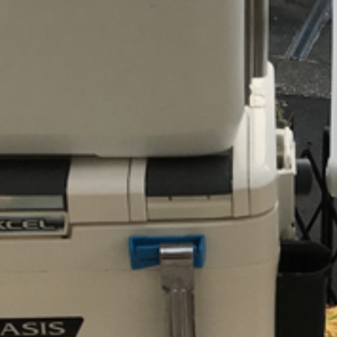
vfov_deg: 12.3
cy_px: 244
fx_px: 1564
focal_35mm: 142
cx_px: 403
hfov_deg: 12.0
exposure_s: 1/181
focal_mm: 3.99
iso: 20
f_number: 1.8
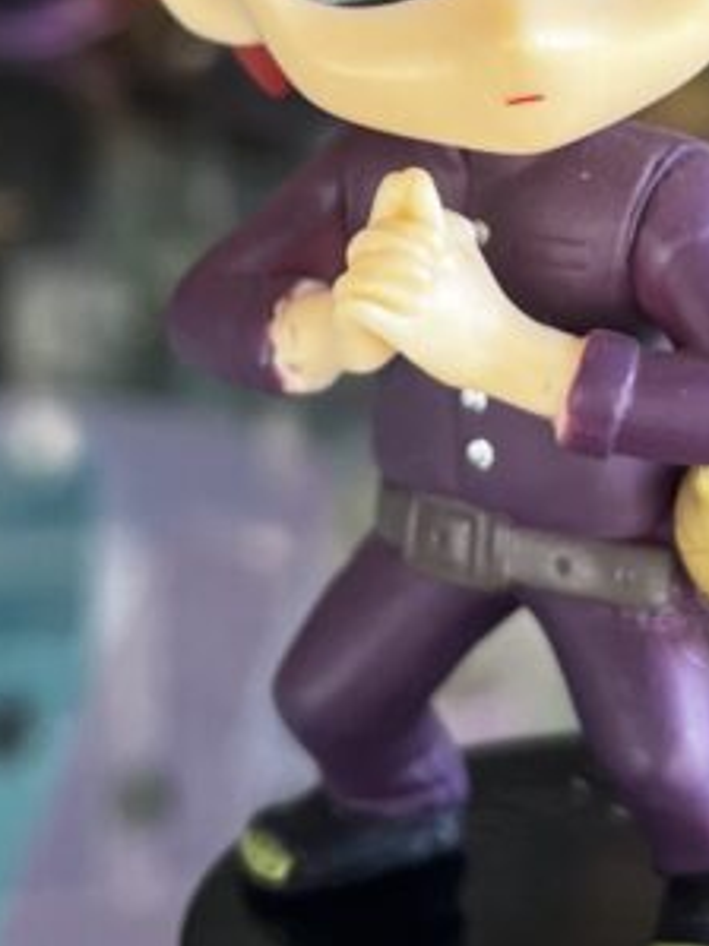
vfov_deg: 32.4
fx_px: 1585
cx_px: 516
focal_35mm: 58
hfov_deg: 25.0
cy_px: 204
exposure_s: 1/100
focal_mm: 5.1
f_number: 1.6
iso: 80
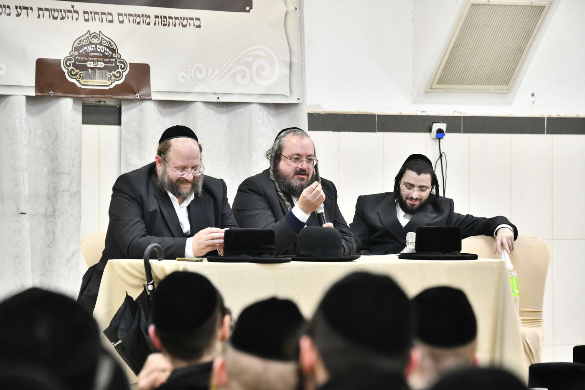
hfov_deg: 13.7
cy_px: 195
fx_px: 2437
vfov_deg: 9.1
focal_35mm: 150
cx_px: 292
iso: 2500
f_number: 5.6
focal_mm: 150
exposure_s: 1/125
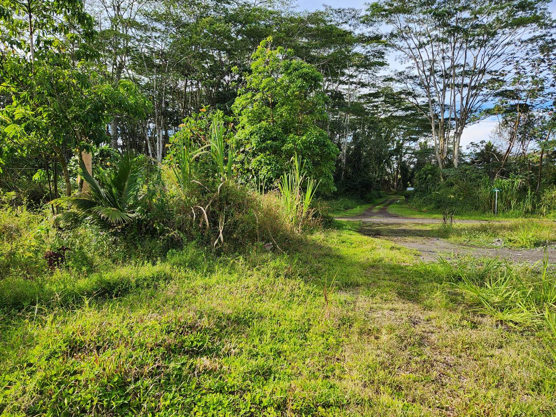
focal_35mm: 23
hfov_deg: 73.9
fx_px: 369
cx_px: 278
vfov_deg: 58.9
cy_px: 208
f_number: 1.8
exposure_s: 1/525
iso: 20
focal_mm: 5.4
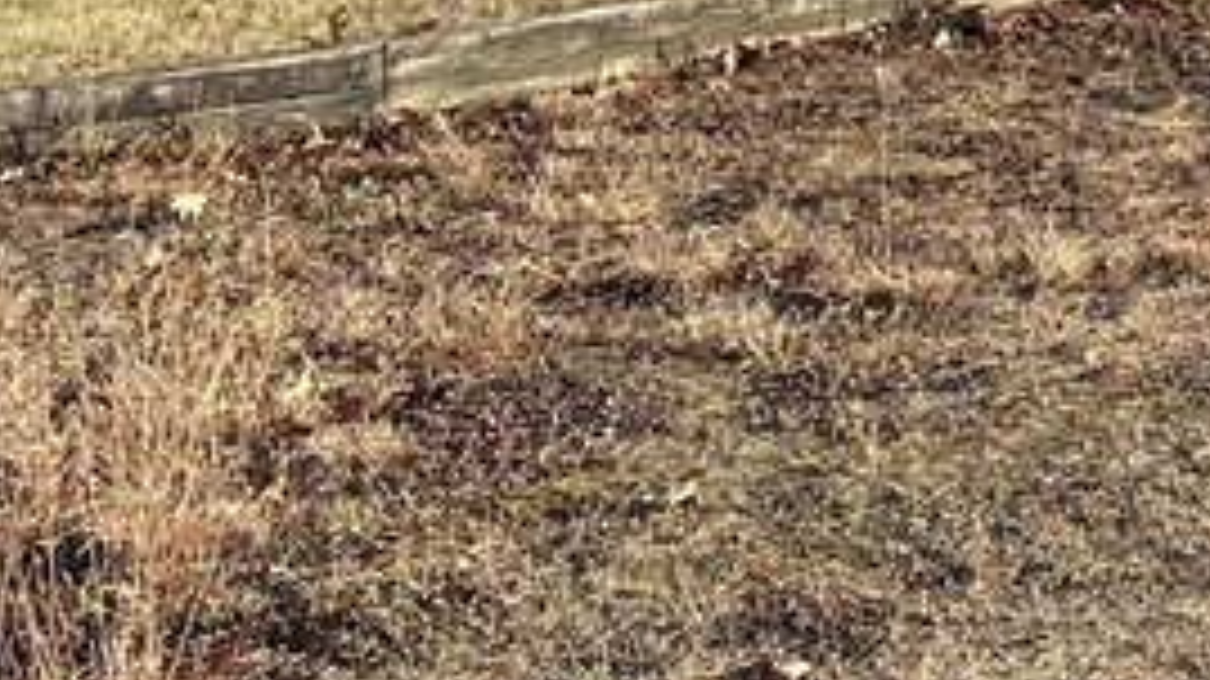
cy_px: -630
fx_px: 3463
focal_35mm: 108
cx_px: 1570
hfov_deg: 18.5
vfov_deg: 10.4
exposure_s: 1/1377
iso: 32
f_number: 1.8
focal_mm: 4.25
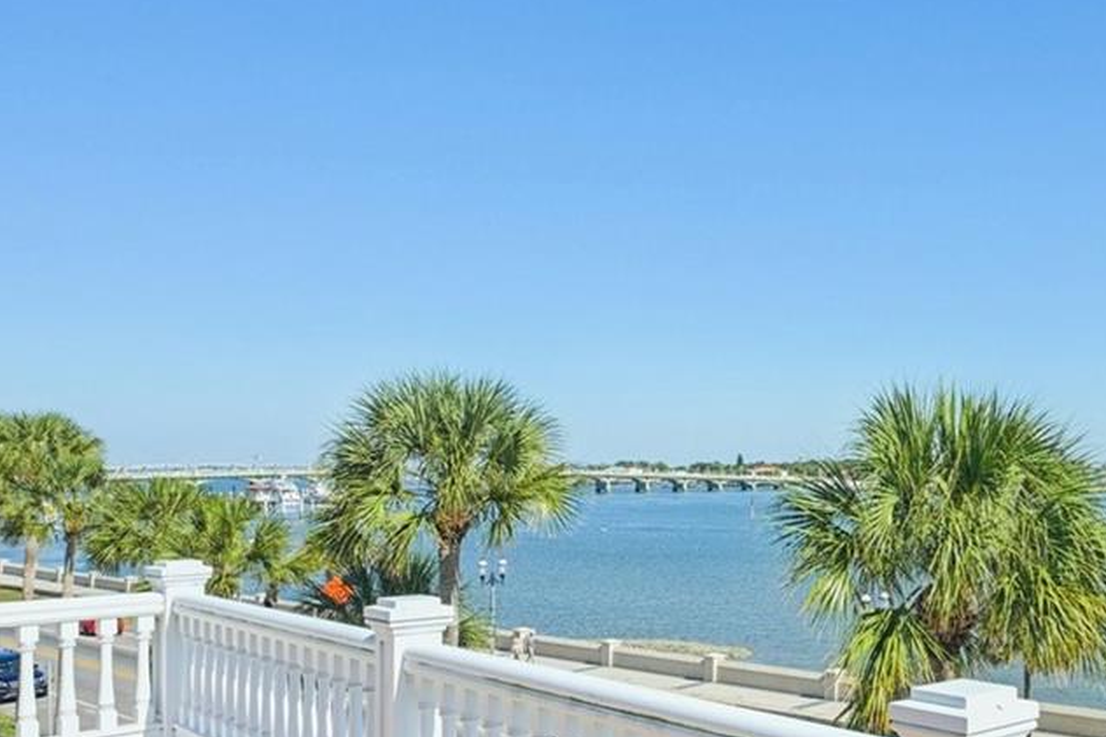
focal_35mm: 39
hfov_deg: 45.1
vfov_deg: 33.8
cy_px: 473
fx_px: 1206
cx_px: 978
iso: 100
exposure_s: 1/350
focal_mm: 15.5
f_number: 8
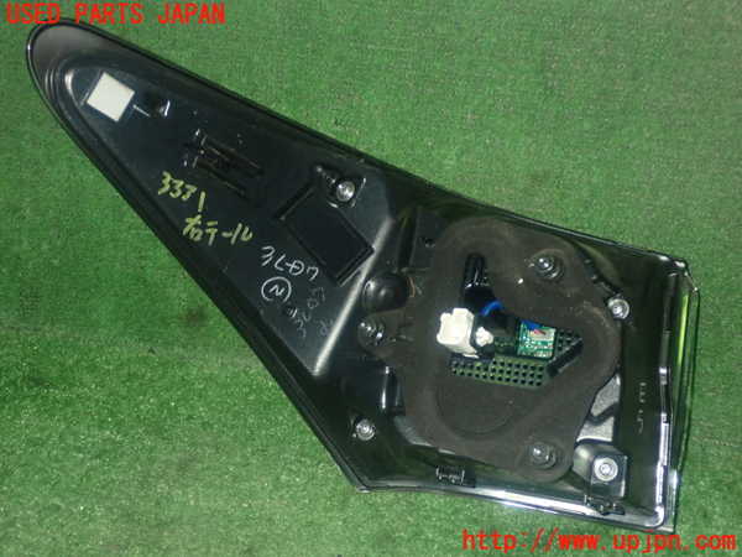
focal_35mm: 44
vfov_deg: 32.9
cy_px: 278
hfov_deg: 42.9
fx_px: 943
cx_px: 371
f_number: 9
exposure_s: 1/40
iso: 800
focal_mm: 7.84
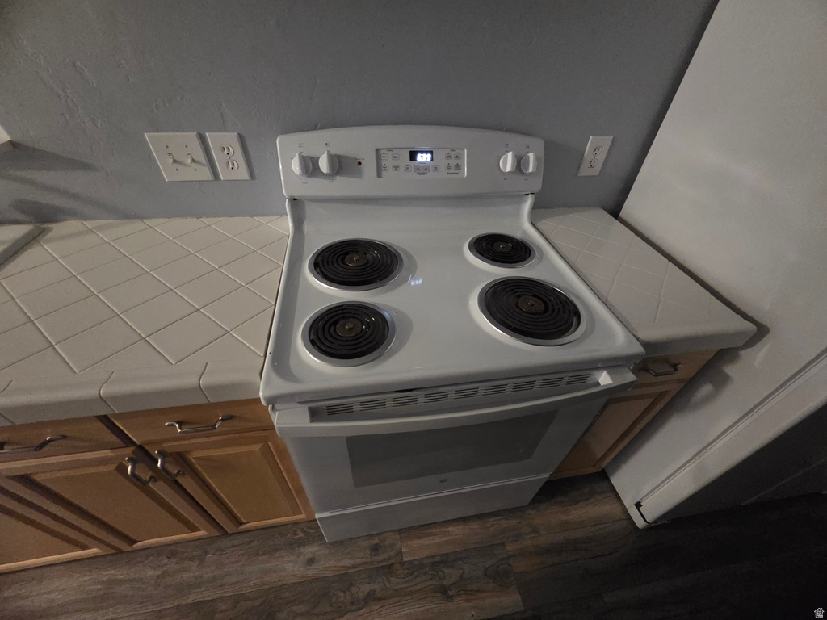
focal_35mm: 13
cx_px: 414
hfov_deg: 106.2
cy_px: 310
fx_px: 311
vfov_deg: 89.9
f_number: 2.2
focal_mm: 2.2
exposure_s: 1/24
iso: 1600
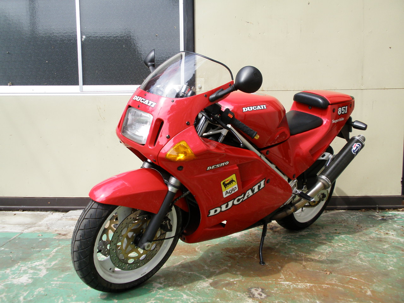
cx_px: 202
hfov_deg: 50.1
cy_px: 152
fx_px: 432
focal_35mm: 37
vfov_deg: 38.7
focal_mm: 6.6
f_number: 3.5
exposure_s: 1/250
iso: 64
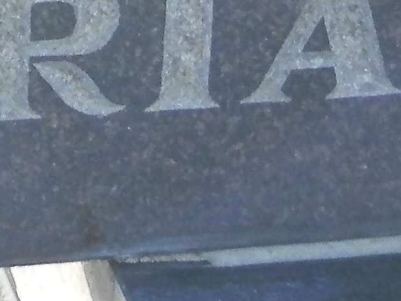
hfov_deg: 6.6
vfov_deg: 4.8
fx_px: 3372
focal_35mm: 291
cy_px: -688
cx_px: -368
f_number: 3.5
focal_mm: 7.2
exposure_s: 1/80
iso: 200
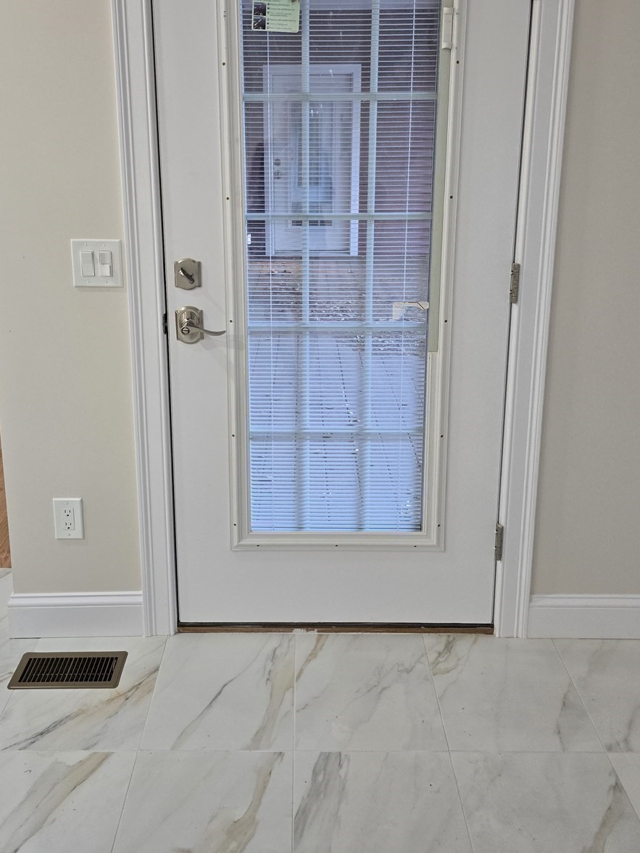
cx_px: 307
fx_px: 740
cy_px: 301
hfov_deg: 46.8
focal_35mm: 30
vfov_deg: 58.9
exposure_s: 1/120
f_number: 1.7
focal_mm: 6.3
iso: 250
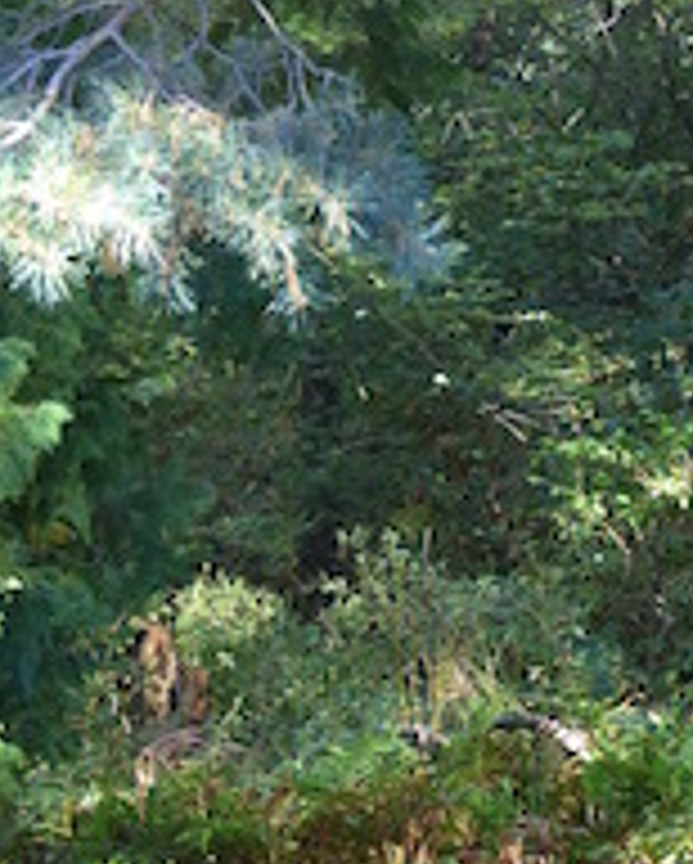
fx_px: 7014
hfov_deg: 5.6
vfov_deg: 7.0
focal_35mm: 274
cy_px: 364
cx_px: 616
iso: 400
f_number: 2.8
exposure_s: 1/80
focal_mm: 24.3
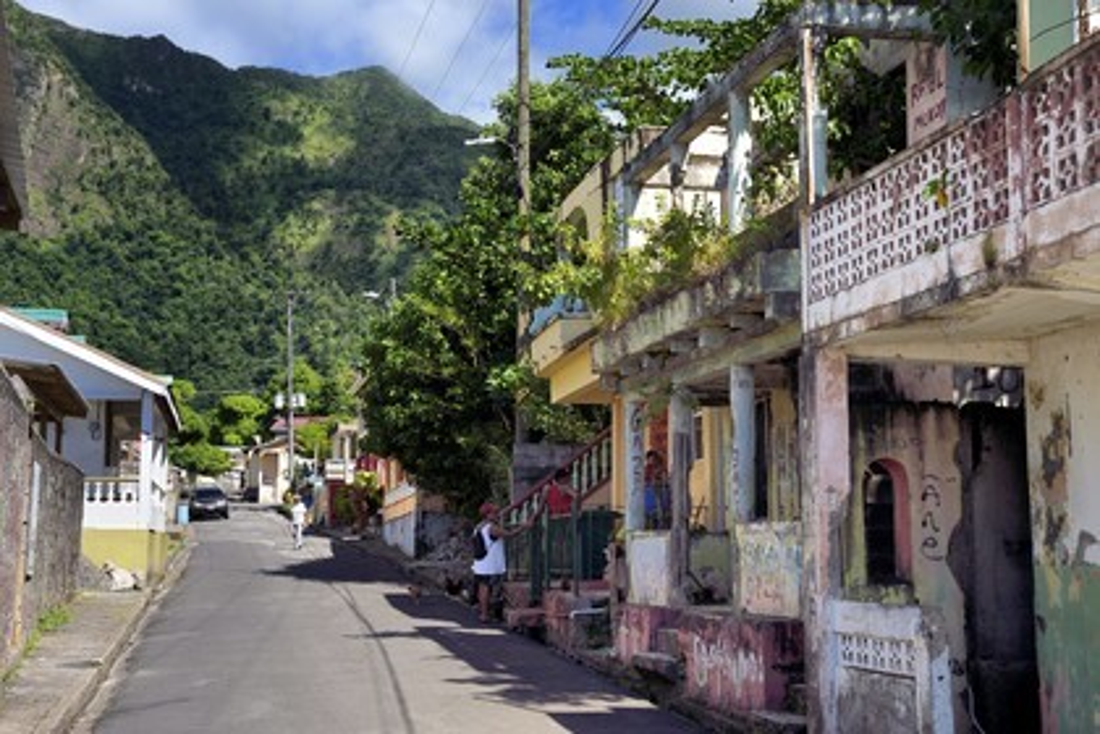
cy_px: 367
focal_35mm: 50
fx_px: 1528
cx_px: 550
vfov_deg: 27.0
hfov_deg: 39.6
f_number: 11
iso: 200
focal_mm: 50
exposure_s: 1/250
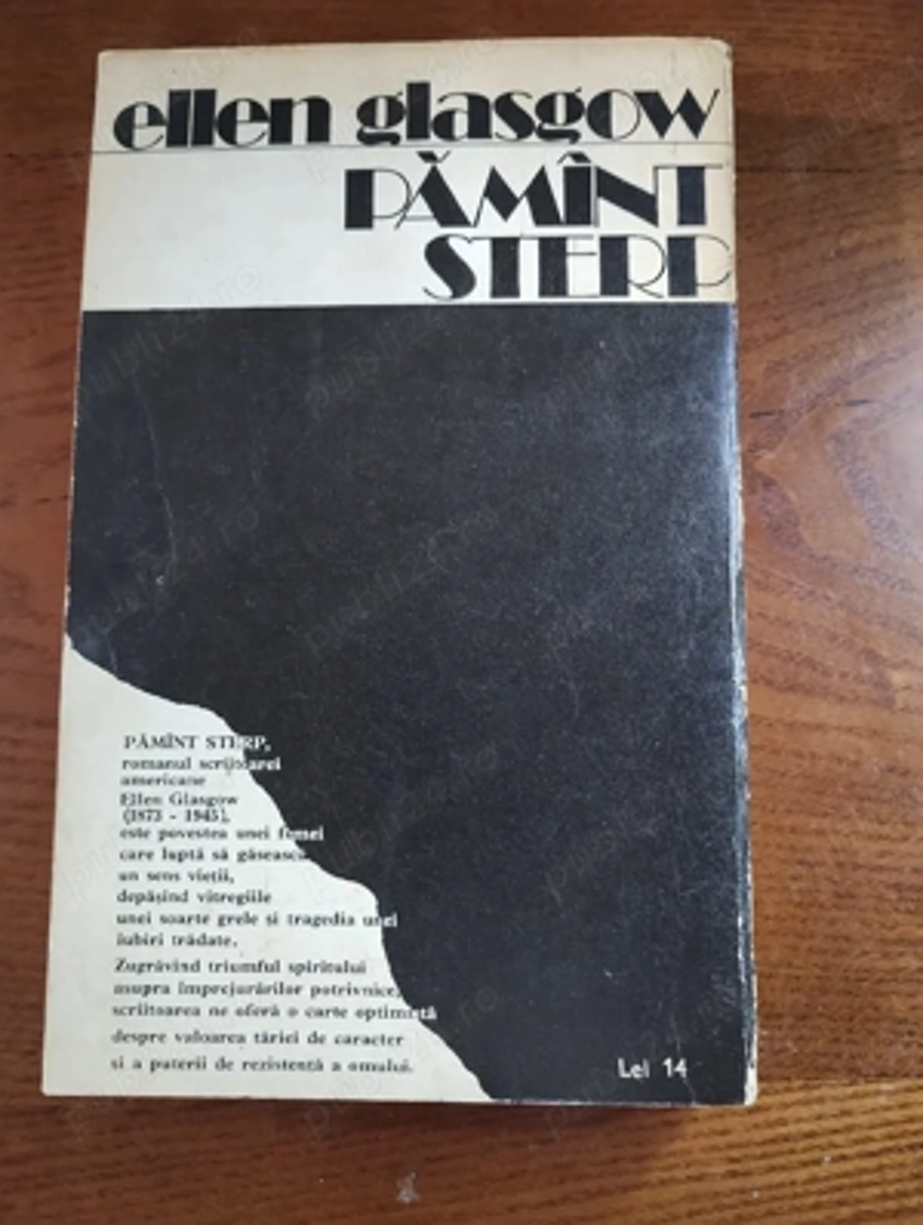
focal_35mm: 28
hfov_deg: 49.9
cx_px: 462
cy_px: 612
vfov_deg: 63.4
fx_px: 992
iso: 1759
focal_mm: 4.27
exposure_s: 1/33.3
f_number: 1.8
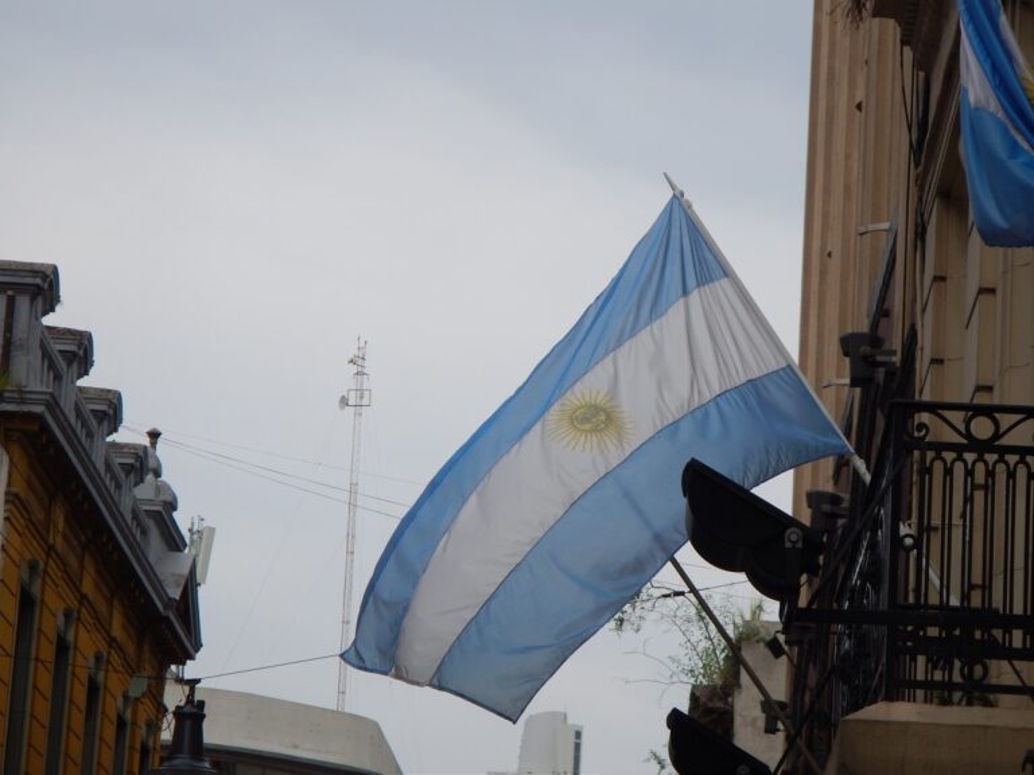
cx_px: 517
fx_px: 4182
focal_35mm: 140
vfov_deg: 10.6
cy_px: 388
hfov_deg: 14.1
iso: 125
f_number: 4.8
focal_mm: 25
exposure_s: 1/800
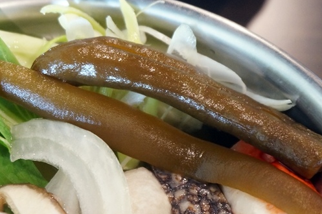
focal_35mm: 58
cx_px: 144
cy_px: 117
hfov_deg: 34.5
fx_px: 518
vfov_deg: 23.3
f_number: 4.5
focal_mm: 24
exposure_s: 1/60
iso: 2500
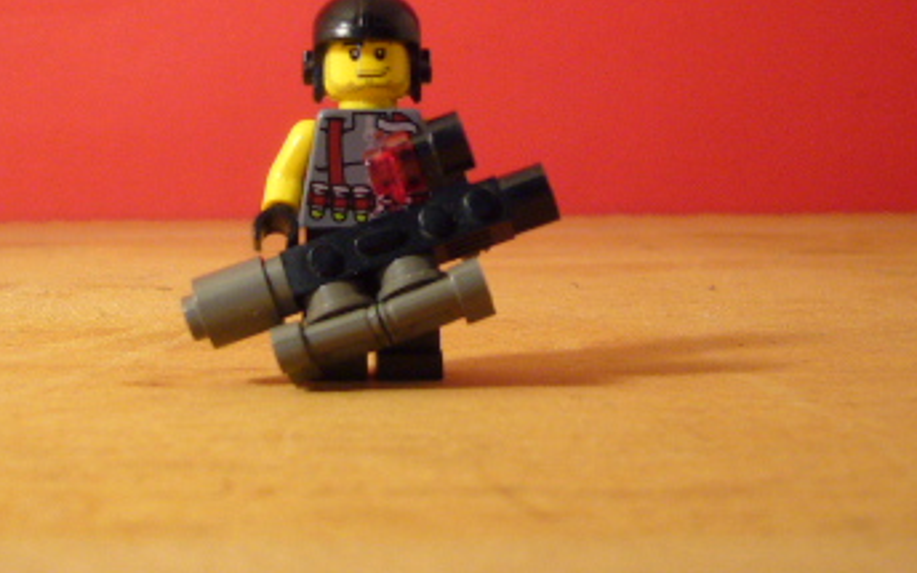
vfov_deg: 18.8
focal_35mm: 69
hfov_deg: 29.7
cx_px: 368
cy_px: 157
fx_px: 1724
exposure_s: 1/15
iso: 100
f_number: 2.8
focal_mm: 5.8
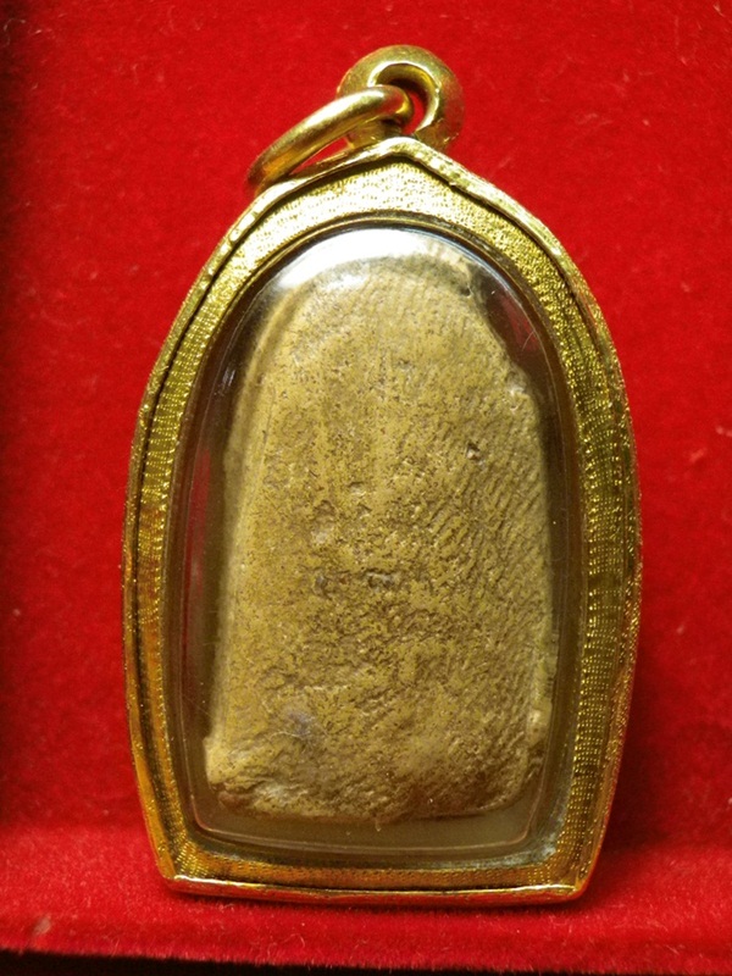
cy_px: 488
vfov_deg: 45.8
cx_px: 366
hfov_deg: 35.1
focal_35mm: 41
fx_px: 1156
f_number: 3.9
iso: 640
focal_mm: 7.3
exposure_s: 1/50
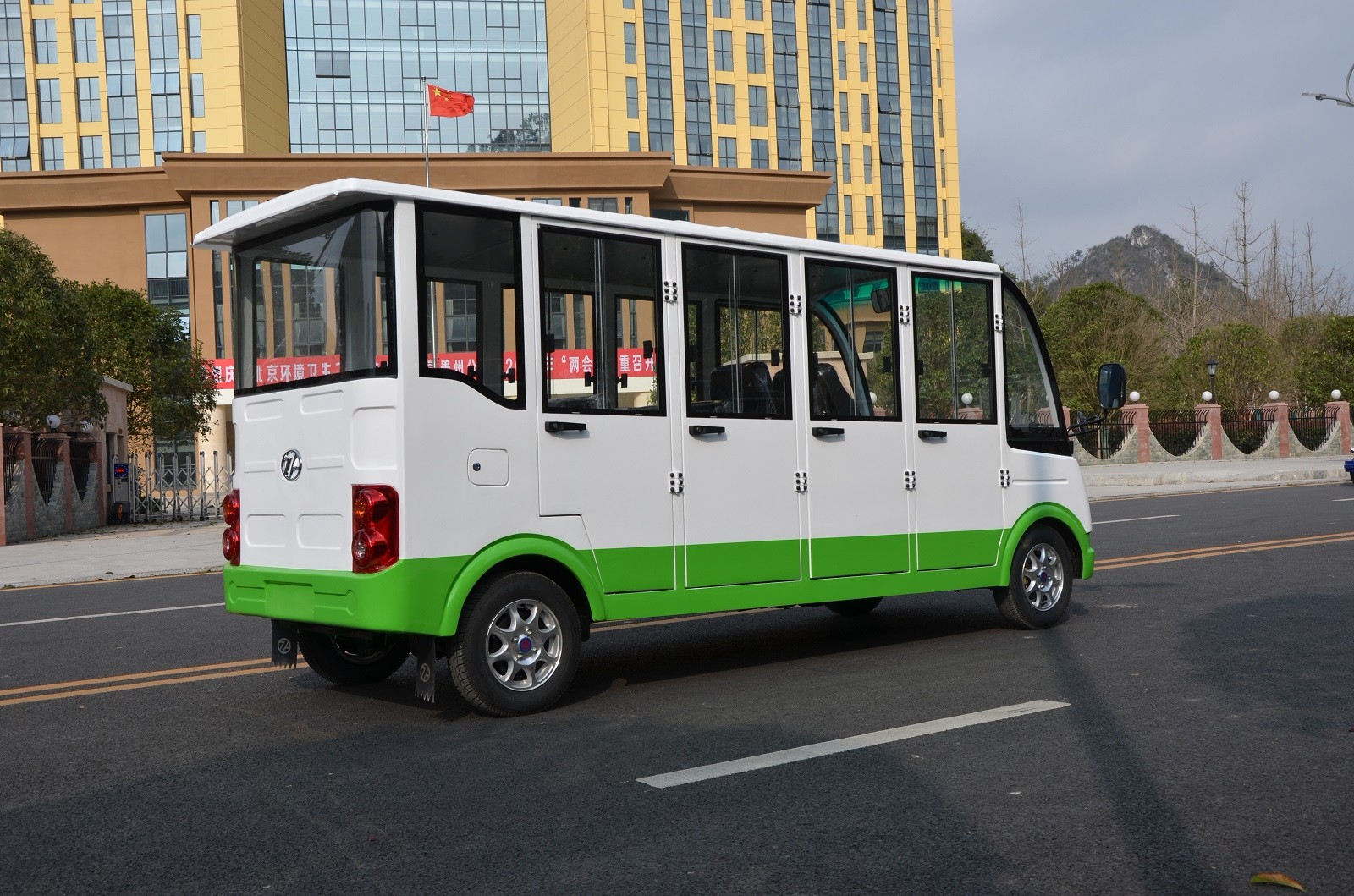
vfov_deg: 35.3
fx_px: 1407
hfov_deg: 51.4
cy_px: 448
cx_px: 677
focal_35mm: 38
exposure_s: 1/320
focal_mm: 25
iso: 100
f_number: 8
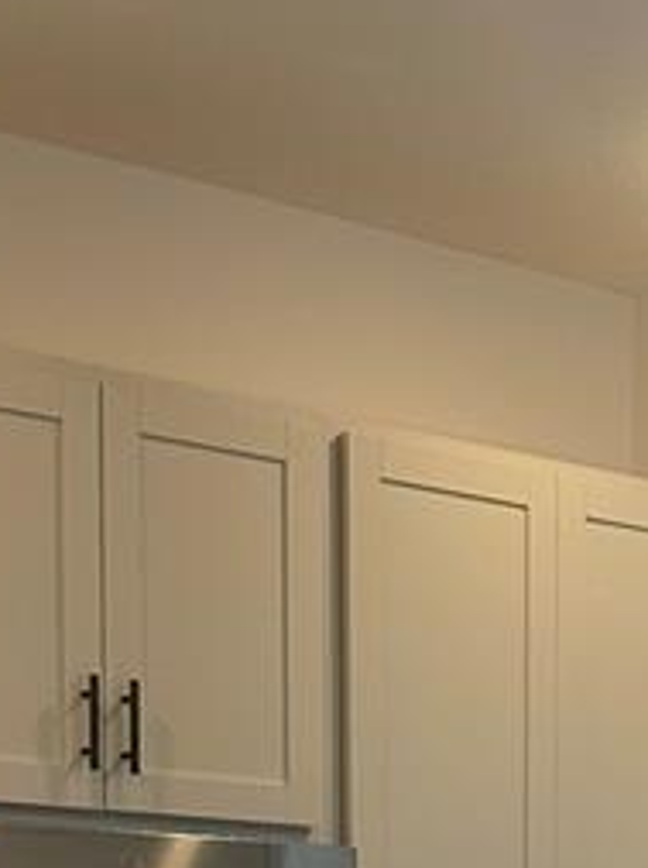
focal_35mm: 114
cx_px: 895
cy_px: 1314
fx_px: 2853
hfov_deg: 12.5
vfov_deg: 15.8
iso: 125
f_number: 1.78
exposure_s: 1/120
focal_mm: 6.86
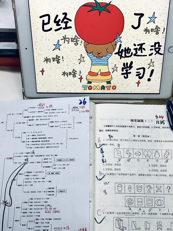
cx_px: 100
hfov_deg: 25.6
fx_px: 380
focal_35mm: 57
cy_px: 128
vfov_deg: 33.8
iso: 80
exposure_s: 1/121
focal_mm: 6.86
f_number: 1.78
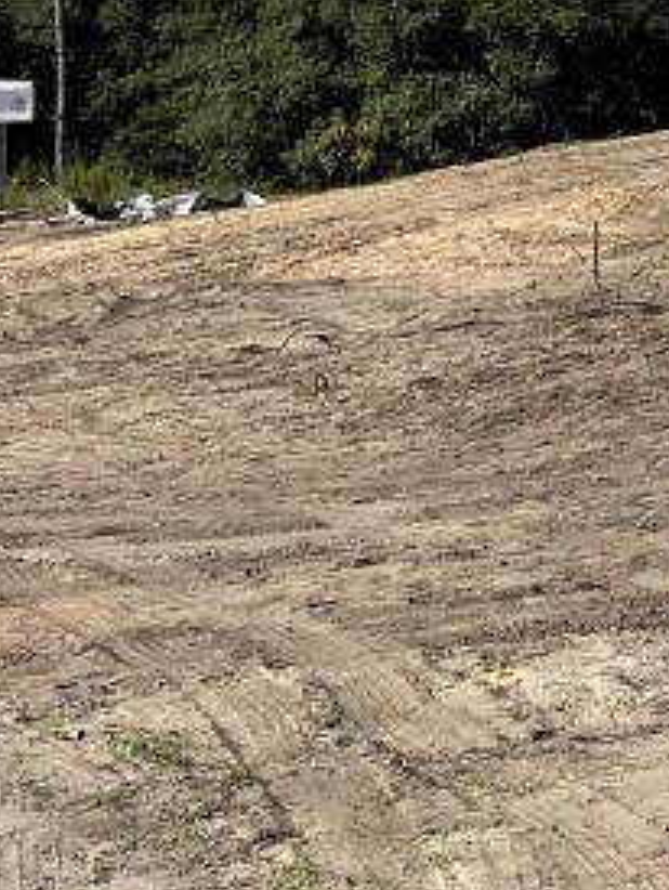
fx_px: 2496
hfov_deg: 12.8
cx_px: 1439
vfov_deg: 19.7
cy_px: 45
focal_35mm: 97
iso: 32
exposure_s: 1/4902
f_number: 1.6
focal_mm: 5.1
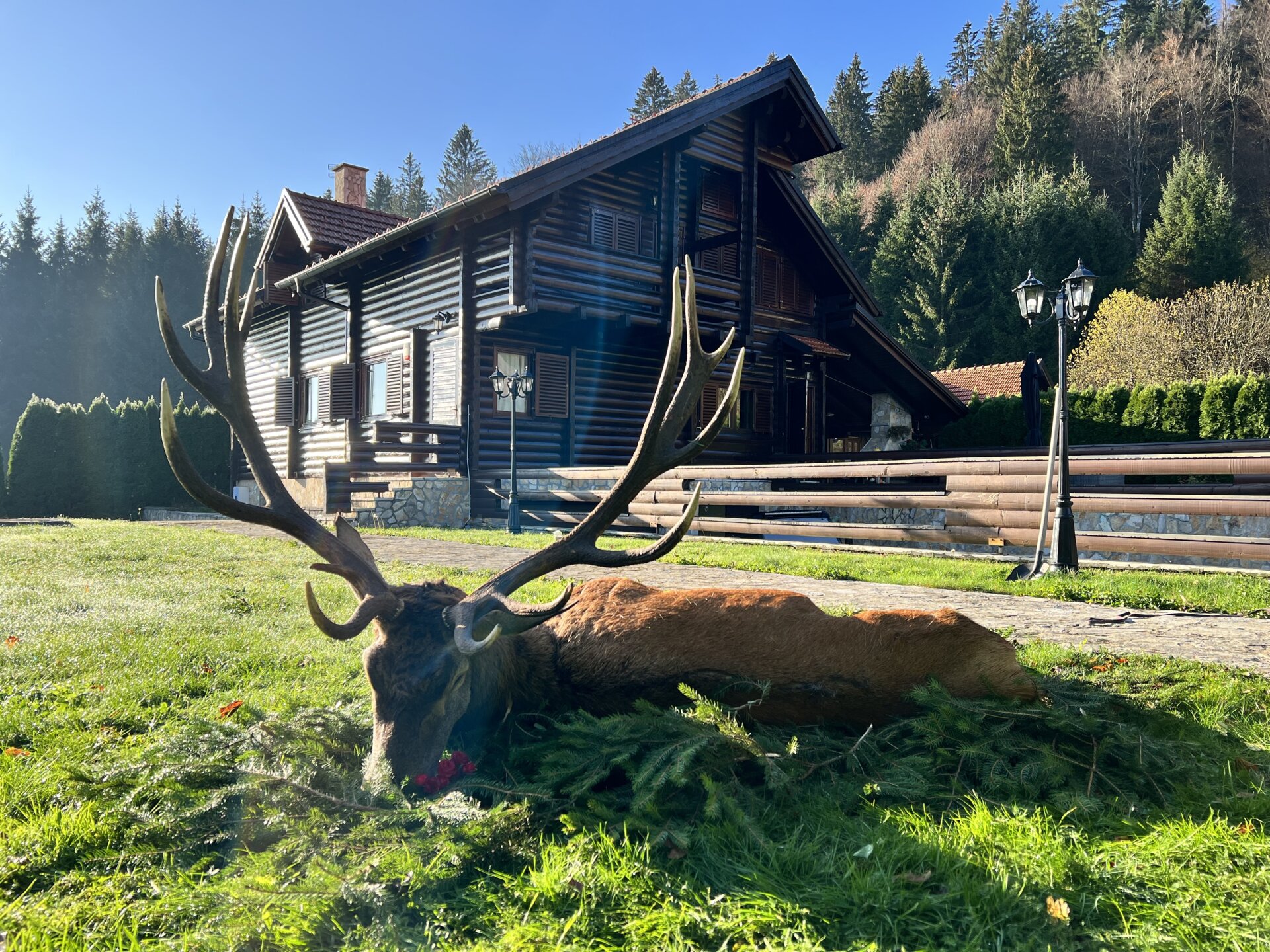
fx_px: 954
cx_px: 635
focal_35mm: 26
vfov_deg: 53.1
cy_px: 476
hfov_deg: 67.3
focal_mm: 5.7
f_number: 1.5
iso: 50
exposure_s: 1/1311
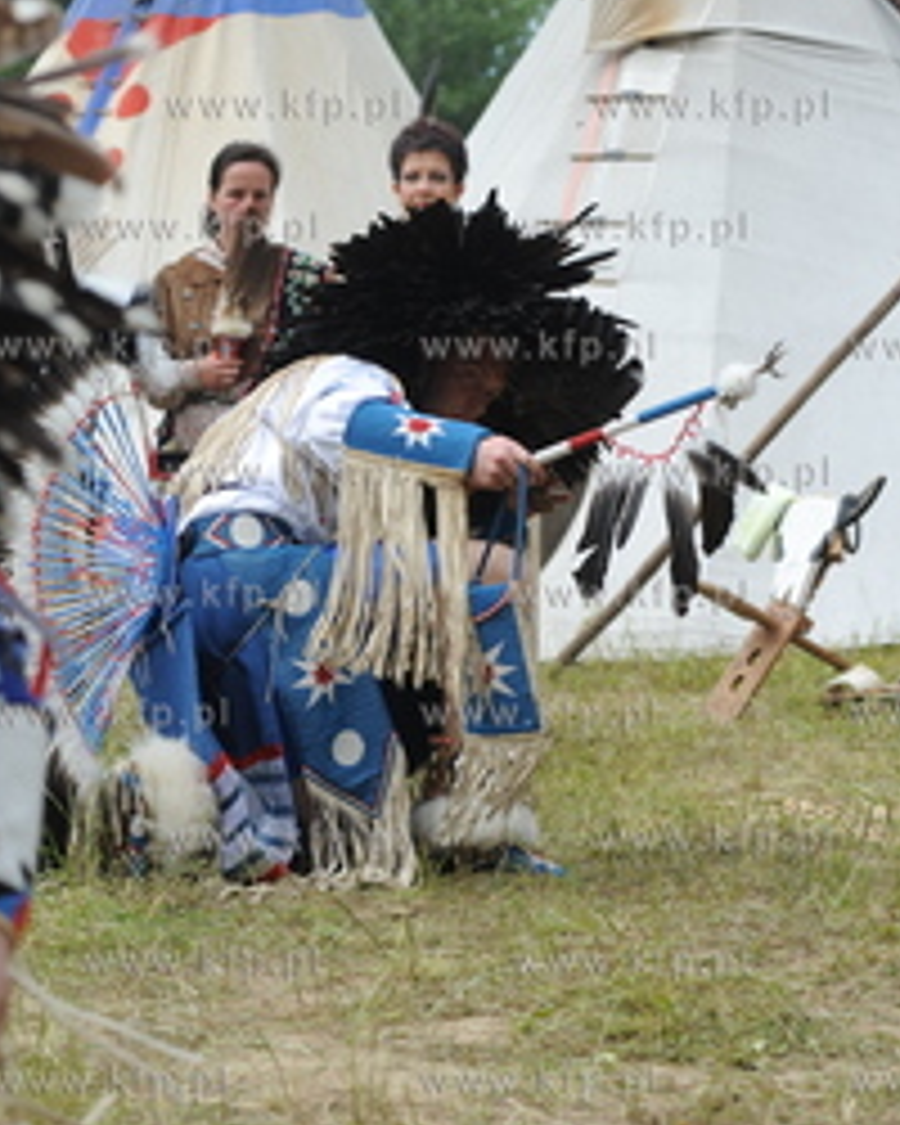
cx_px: 14
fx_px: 3995
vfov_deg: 16.0
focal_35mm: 120
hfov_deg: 12.7
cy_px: 531
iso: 200
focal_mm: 80
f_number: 5.6
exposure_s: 1/250
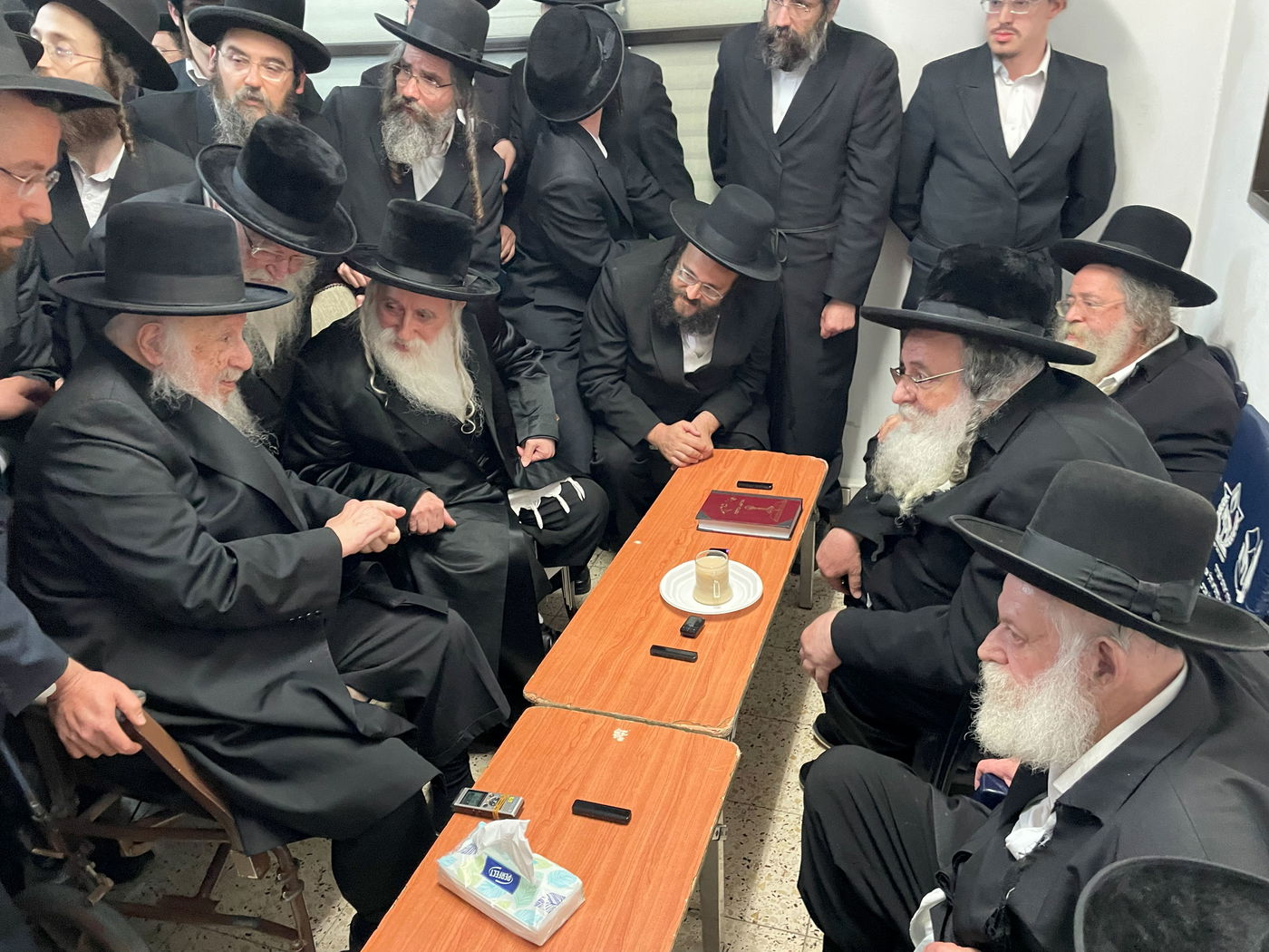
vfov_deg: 53.1
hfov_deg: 67.3
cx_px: 634
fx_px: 953
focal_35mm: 26
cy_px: 476
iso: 500
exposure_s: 1/50
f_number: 1.6
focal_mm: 4.2
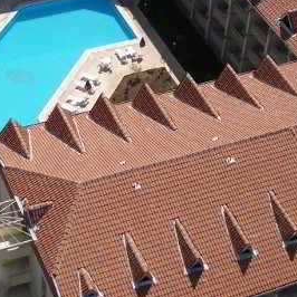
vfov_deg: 18.5
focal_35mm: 93
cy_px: 58
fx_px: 903
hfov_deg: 18.6
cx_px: 79
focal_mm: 5.8
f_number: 4.3
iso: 80
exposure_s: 1/640
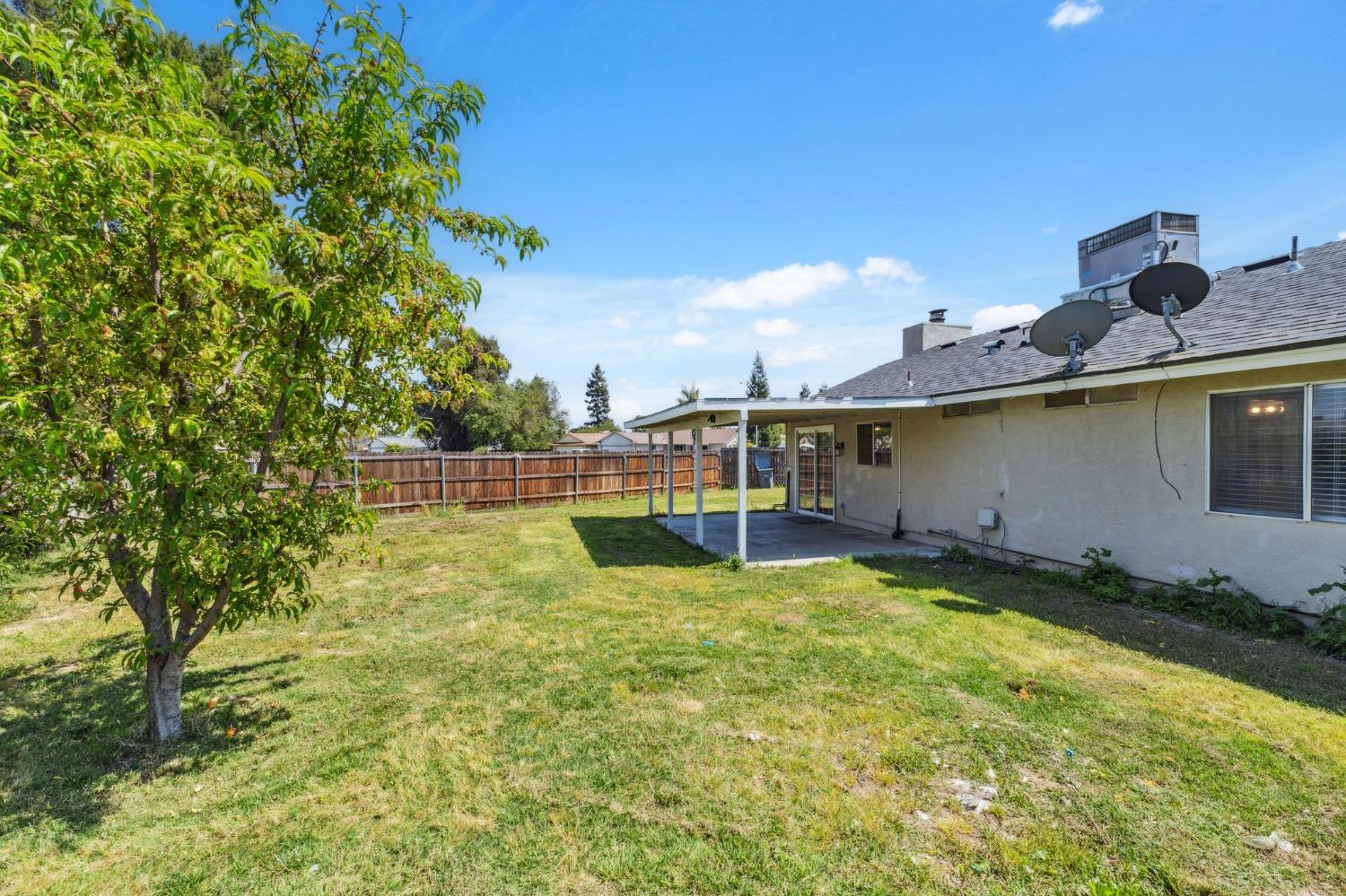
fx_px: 561
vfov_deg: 77.3
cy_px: 448
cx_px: 673
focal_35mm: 15
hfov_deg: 100.4
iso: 100
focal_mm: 10
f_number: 8
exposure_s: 1/250
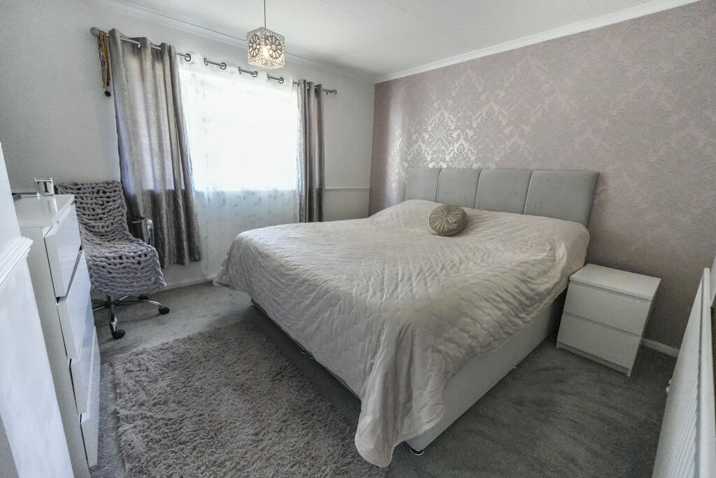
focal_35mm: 15
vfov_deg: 77.3
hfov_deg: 100.4
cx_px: 358
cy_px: 239
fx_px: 298
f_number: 4
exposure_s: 1/160
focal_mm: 10
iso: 3200
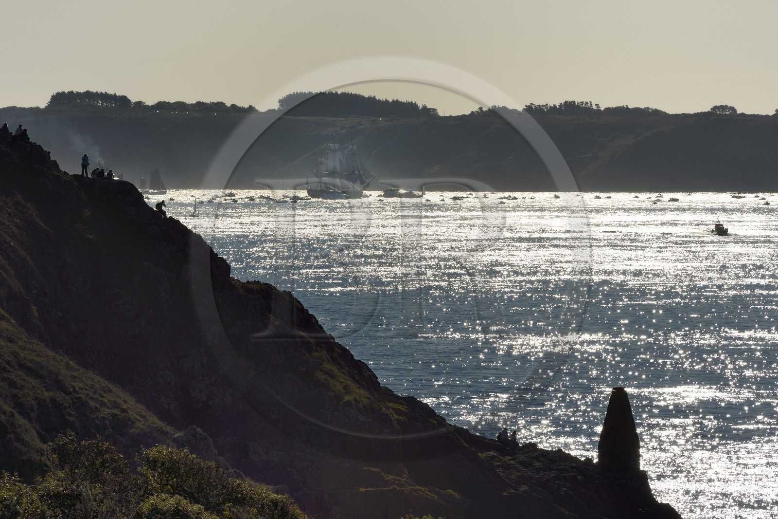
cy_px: 260
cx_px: 389
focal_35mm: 200
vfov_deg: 6.9
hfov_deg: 10.3
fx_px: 4321
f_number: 22
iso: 200
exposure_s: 1/250
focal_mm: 200
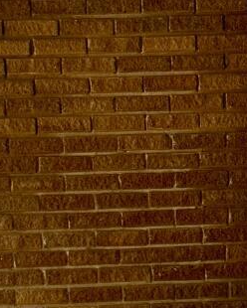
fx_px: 1380
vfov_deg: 11.6
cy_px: 594
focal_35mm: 151
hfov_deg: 10.2
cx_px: 152
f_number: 1.78
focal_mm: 6.76
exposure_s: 1/121
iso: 64
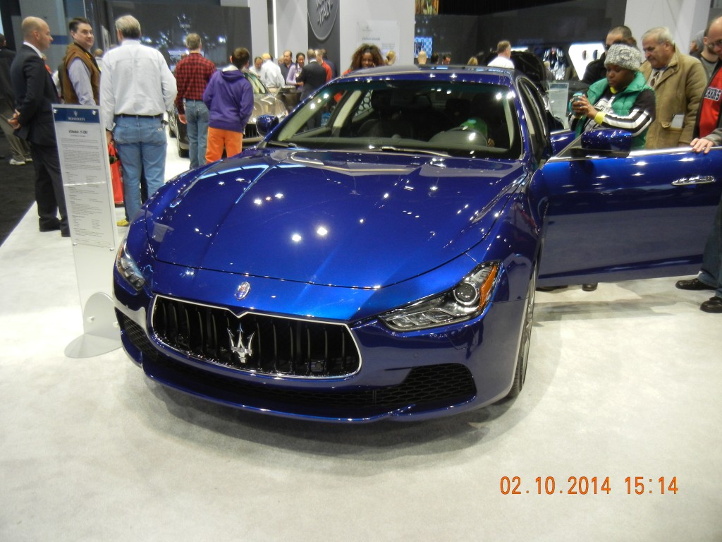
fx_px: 626
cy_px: 271
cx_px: 361
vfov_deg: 46.8
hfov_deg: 60.0
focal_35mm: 30
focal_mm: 5.4
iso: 400
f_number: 3.5
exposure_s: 1/48.6
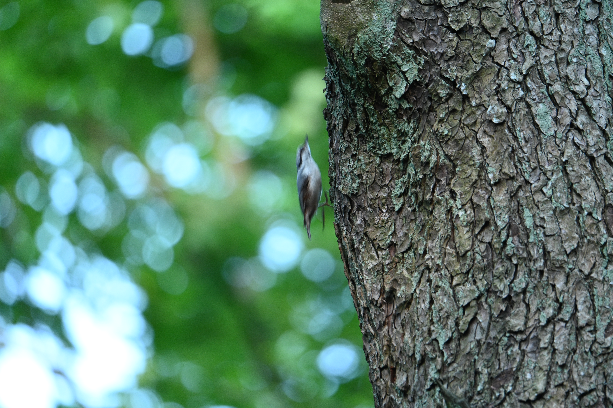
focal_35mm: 500
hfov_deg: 4.1
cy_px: 204
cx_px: 306
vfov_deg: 2.7
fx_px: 8508
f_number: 6.7
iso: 1100
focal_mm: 500
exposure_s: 1/100
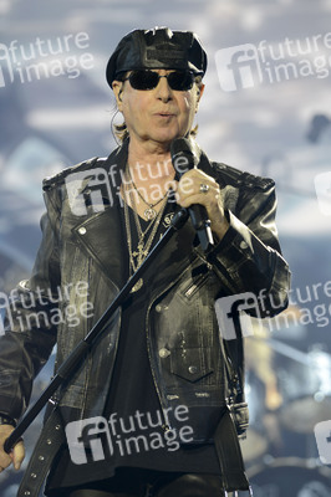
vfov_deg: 10.3
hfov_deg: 6.9
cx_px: 166
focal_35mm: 200
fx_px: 2763
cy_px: 248
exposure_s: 1/640
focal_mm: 200
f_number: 4.5
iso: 1250
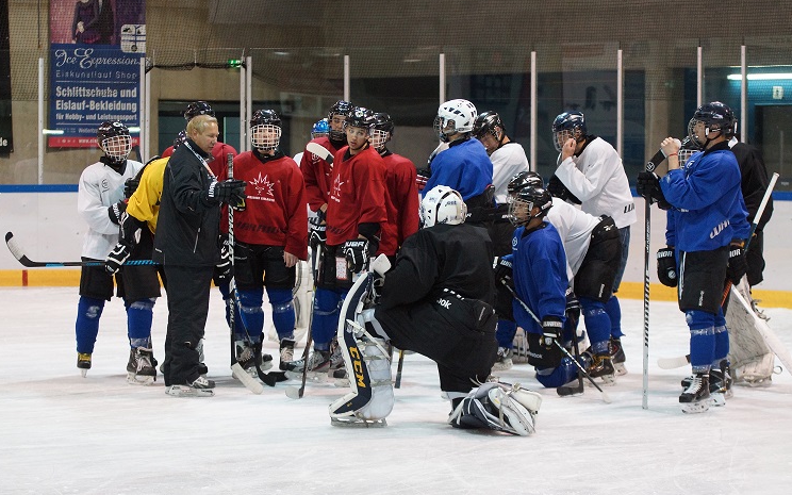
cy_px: 244
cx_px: 394
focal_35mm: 116
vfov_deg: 11.3
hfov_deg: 18.0
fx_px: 2493
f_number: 2.8
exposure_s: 1/500
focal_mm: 75
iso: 1600
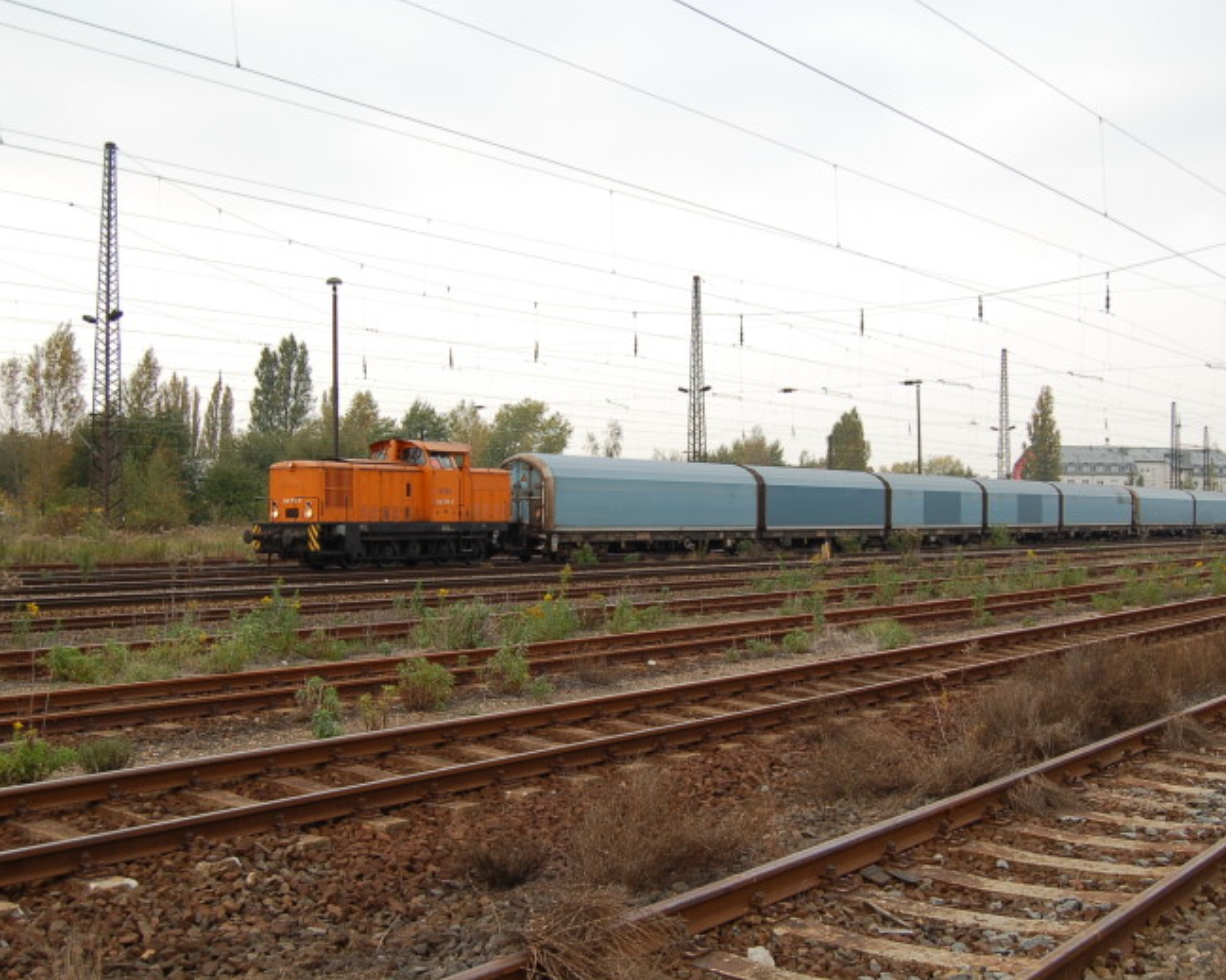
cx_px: 643
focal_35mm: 41
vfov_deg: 36.5
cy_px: 492
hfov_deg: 44.8
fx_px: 1487
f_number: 5.6
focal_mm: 24
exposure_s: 1/125
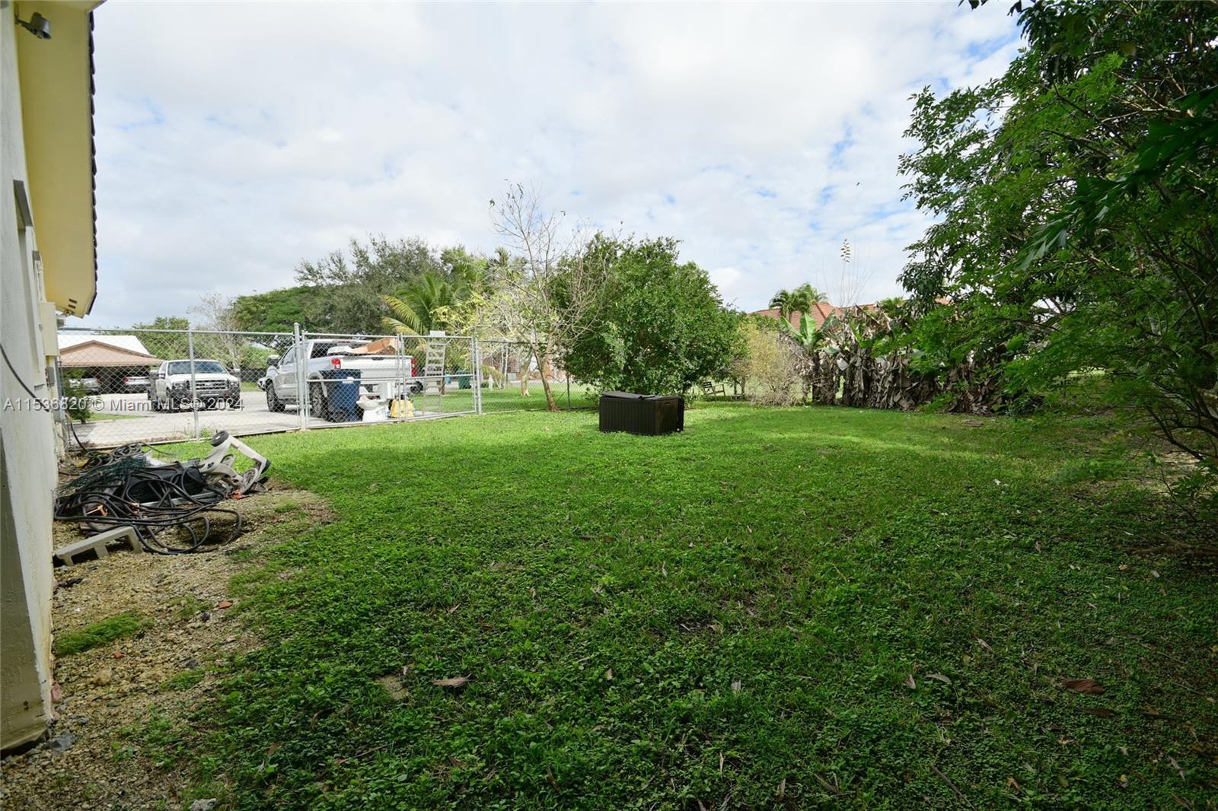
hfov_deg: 100.4
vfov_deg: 77.3
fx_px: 507
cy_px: 406
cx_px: 609
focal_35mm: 15
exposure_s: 1/160
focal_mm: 10
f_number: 6.3
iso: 100
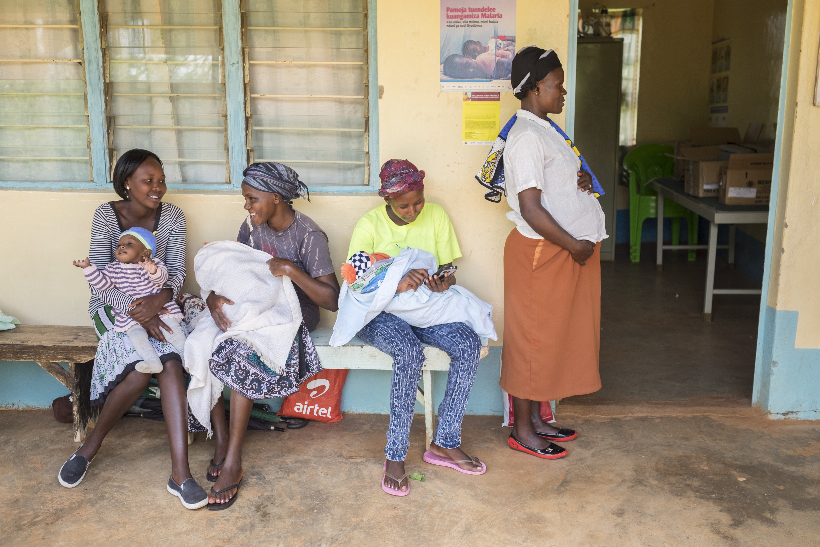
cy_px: 274
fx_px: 797
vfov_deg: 37.9
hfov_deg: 54.4
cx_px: 410
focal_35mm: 35
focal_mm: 23
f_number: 2.8
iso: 200
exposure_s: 1/350
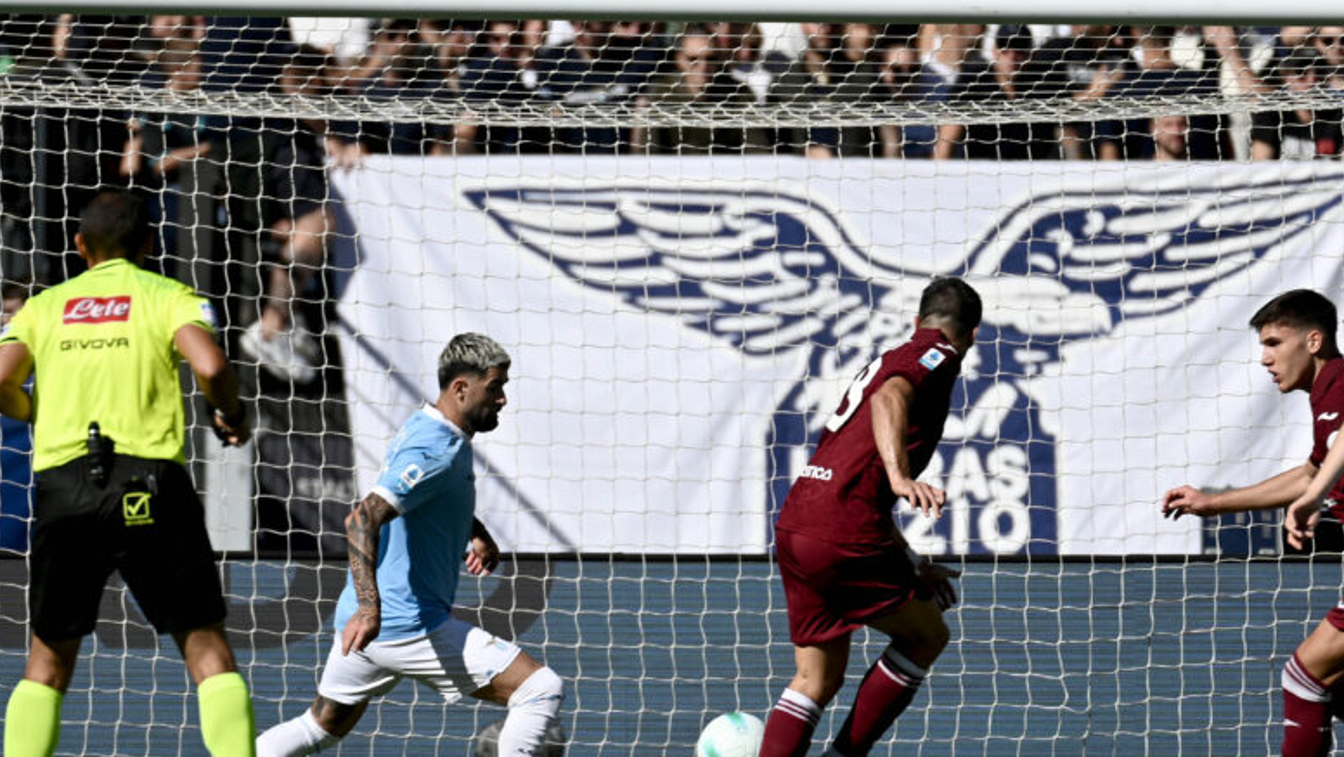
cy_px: 378
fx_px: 29552
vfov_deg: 1.5
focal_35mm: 829
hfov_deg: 2.6
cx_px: 795
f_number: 4
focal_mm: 400
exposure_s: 1/1000
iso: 64
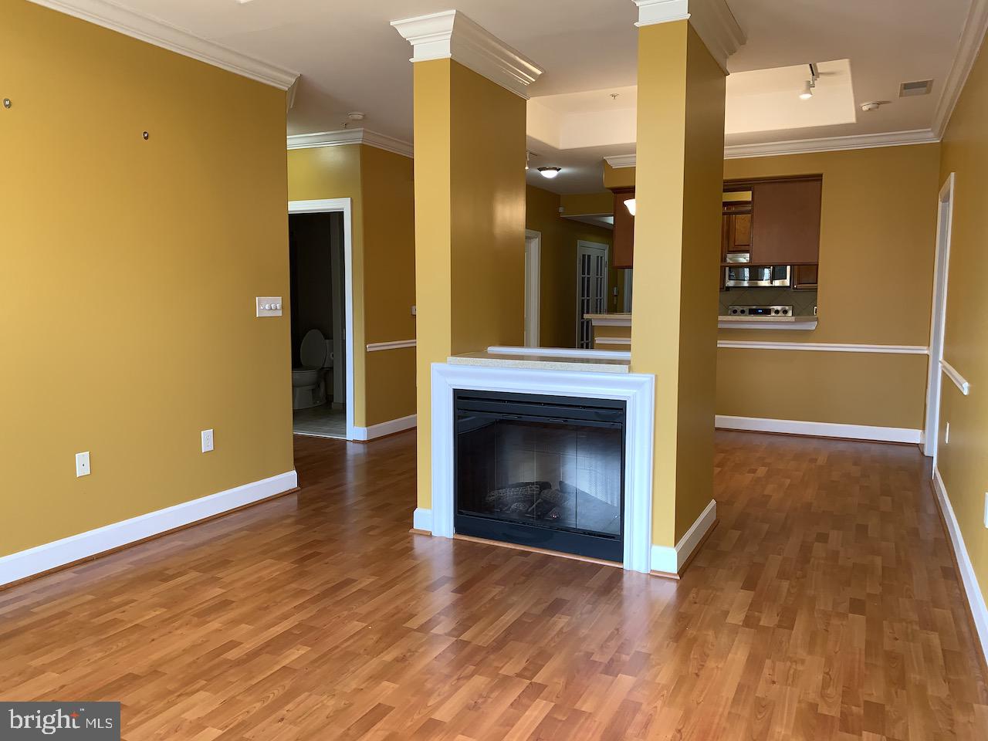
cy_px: 370
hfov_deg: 67.3
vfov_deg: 53.1
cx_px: 494
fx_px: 742
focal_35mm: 26
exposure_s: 1/27
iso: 25
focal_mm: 4.25
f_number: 1.8
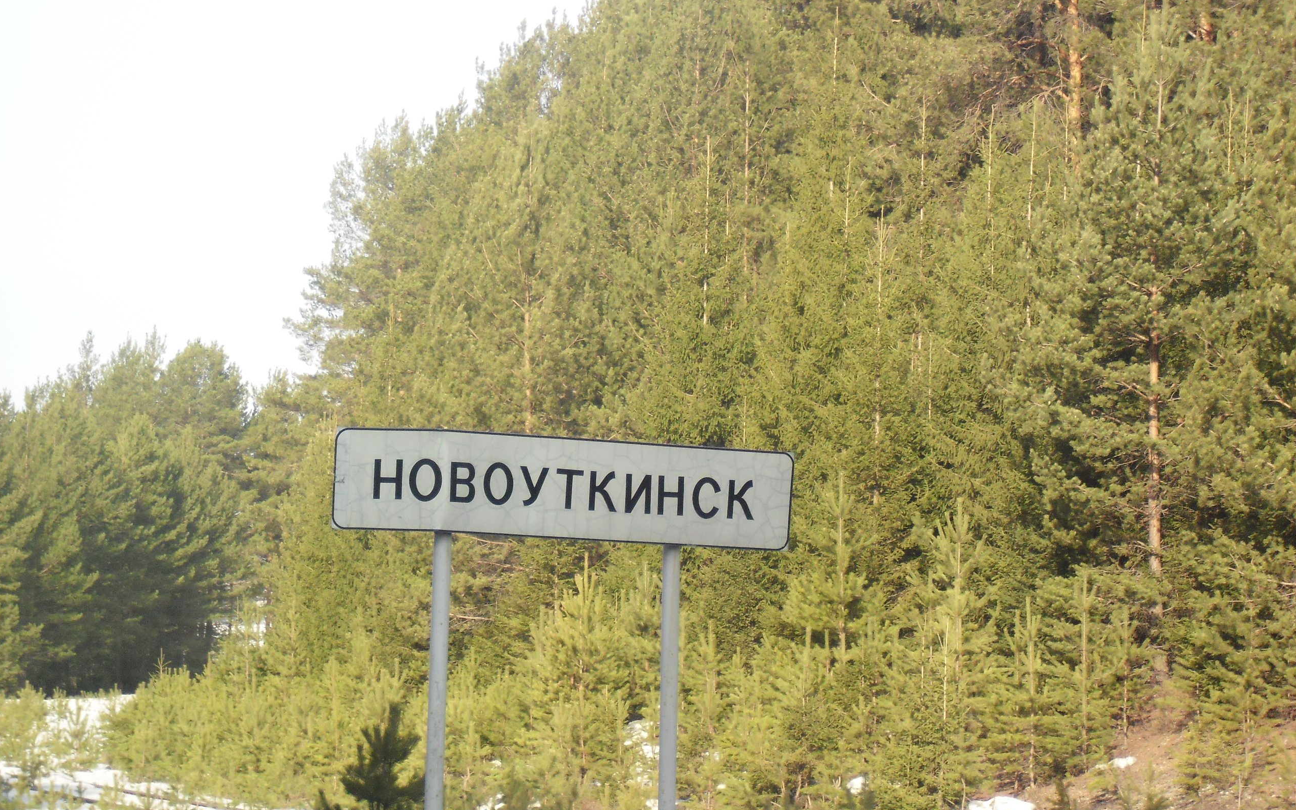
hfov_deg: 18.3
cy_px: 422
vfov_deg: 11.5
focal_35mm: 114
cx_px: 649
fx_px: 4027
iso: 200
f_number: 5.6
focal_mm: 18.9
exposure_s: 1/250
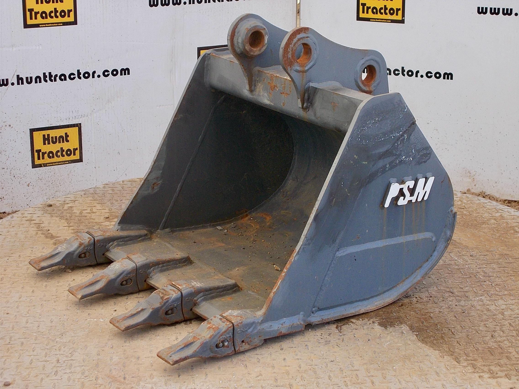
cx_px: 260
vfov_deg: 19.4
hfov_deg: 25.7
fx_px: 1139
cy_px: 194
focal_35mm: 76
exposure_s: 1/60
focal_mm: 13.5
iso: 160
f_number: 5.8
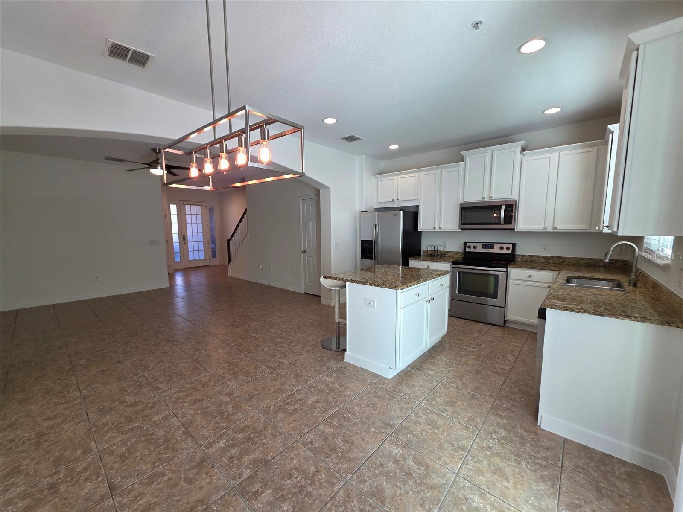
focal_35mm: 13
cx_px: 342
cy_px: 256
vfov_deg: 89.9
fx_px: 256
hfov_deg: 106.2
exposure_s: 1/120
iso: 80
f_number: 1.9
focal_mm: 2.2
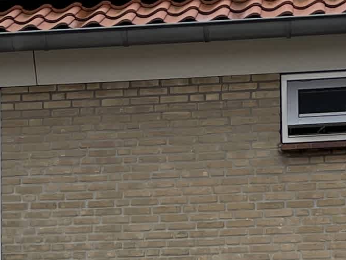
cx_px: 124
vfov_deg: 9.1
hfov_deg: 12.5
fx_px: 1580
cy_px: 413
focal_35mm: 158
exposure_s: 1/520
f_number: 1.6
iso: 32
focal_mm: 4.2
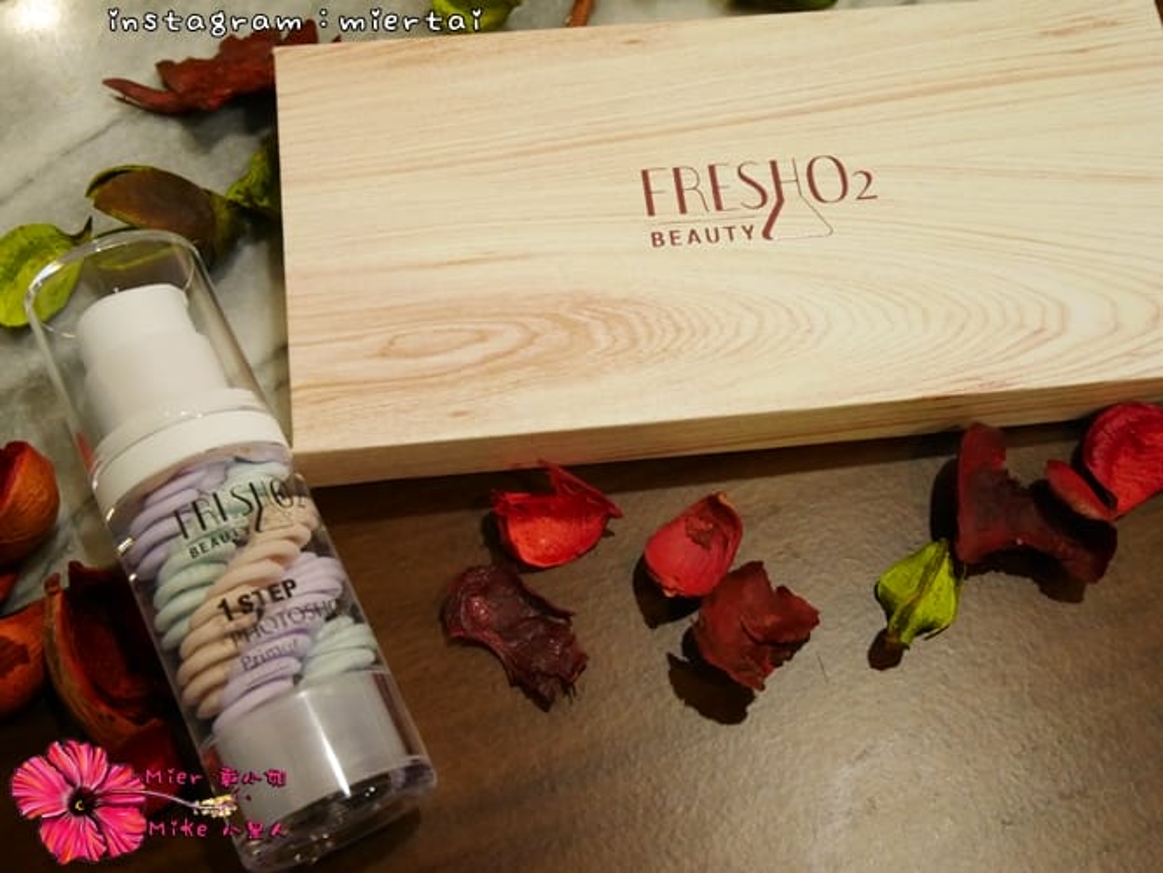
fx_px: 1479
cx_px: 582
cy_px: 436
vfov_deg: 32.9
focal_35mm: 44
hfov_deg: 42.9
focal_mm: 22
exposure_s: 1/60
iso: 2500
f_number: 4.9
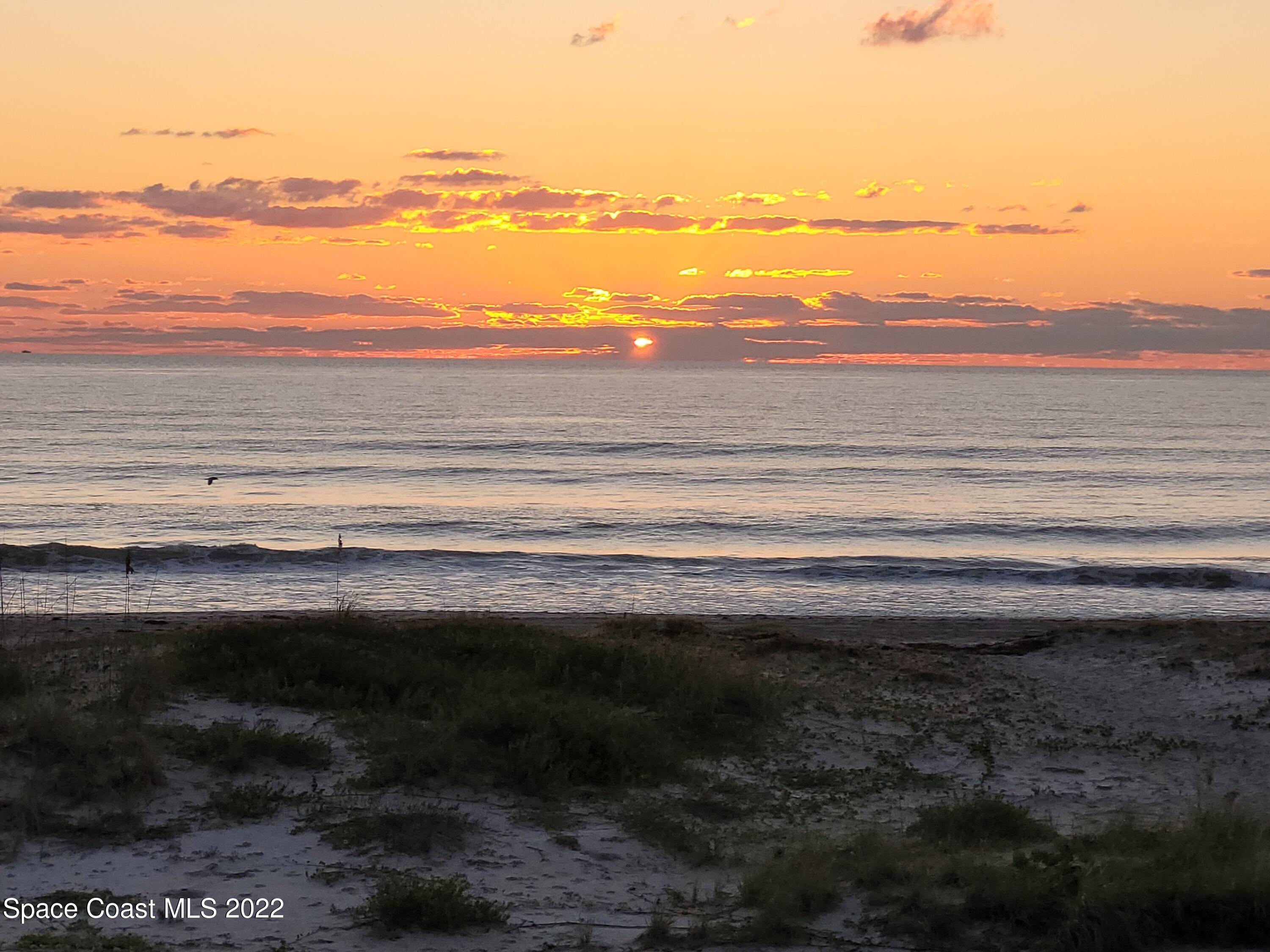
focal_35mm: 76
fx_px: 2788
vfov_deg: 19.4
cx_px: 635
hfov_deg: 25.7
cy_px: 476
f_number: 2.4
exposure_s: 1/245
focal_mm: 7.12
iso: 25
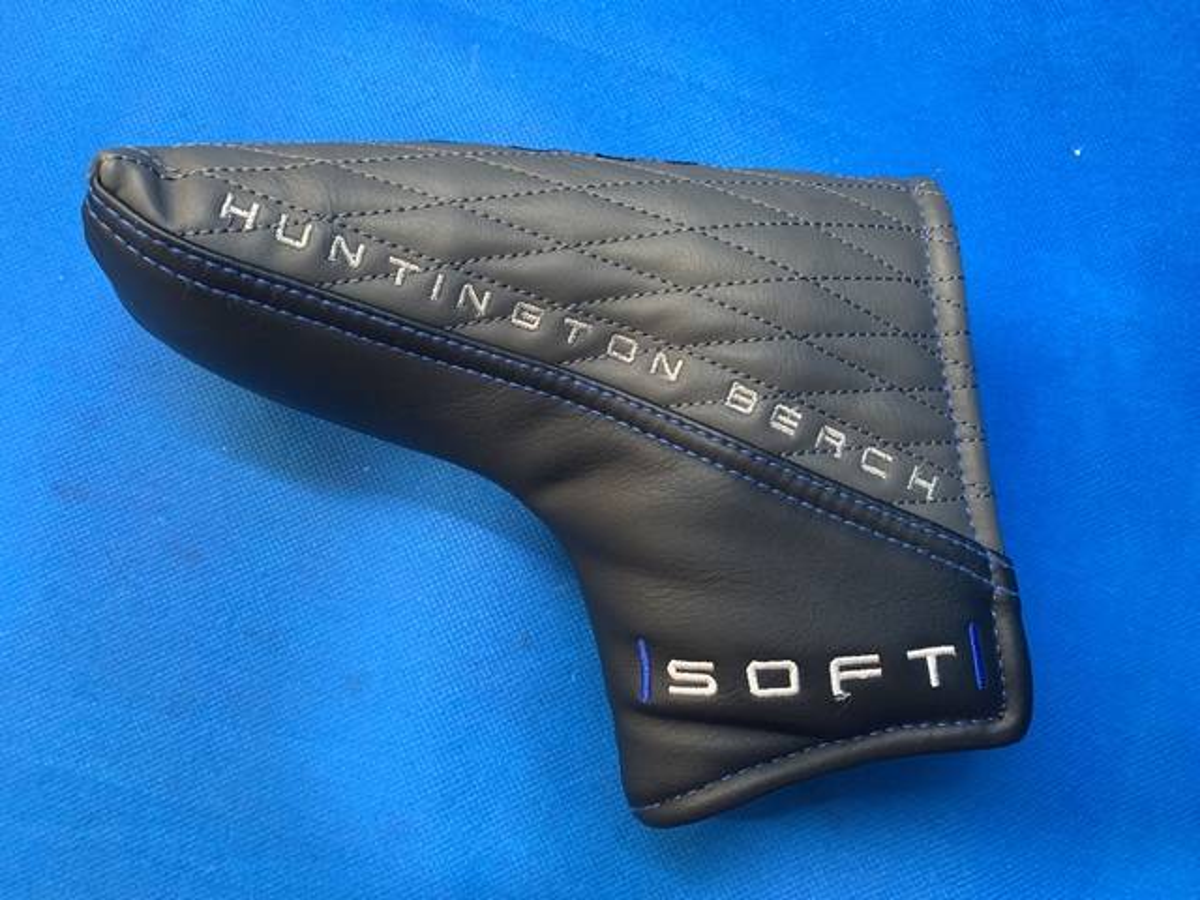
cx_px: 600
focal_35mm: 26
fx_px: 901
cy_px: 450
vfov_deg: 53.1
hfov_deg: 67.3
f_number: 1.8
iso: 160
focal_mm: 4.25
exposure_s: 1/60
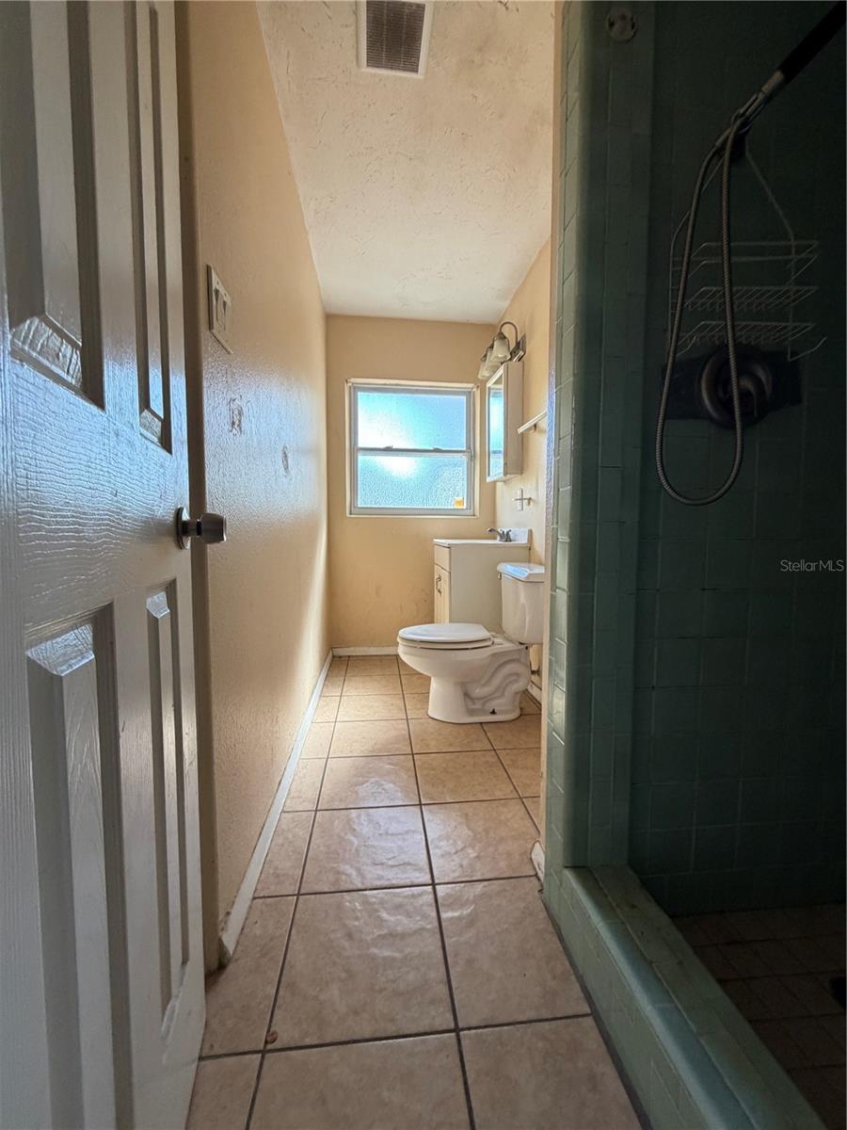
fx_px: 457
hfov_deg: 85.7
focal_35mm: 14
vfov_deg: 102.1
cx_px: 424
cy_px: 565
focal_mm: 2.22
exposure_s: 1/121
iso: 250
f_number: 2.2
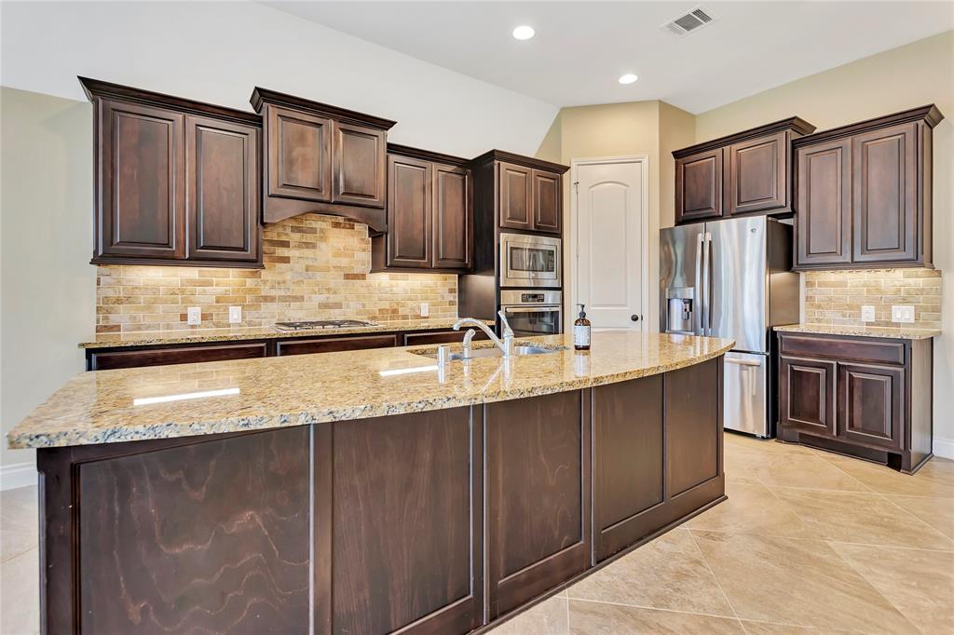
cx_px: 477
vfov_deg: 77.3
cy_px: 318
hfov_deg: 100.4
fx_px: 397
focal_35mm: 15
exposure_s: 1/8
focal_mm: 10
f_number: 5.6
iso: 100
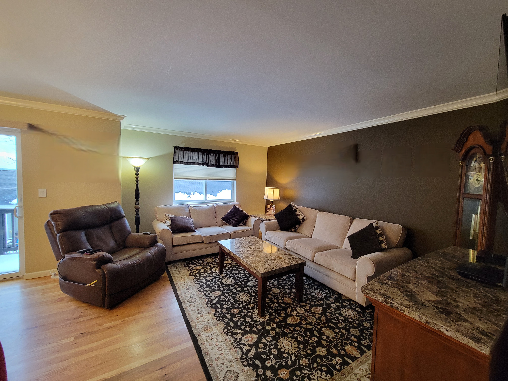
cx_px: 254
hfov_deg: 106.2
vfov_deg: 89.9
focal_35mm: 13
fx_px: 191
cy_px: 190
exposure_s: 1/30
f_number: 2.2
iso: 400
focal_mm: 2.2
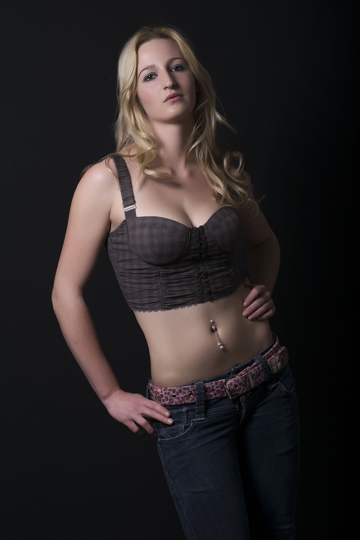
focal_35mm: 72
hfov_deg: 18.9
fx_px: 1080
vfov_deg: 28.1
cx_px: 180
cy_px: 270
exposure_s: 1/200
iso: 100
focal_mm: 48
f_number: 13
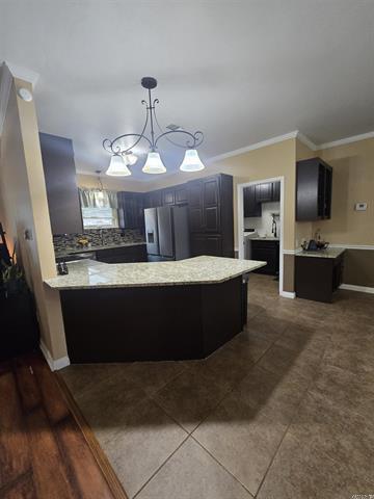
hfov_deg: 89.9
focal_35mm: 13
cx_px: 187
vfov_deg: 106.2
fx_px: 187
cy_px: 250
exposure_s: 1/60
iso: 400
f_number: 2.2
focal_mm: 2.2
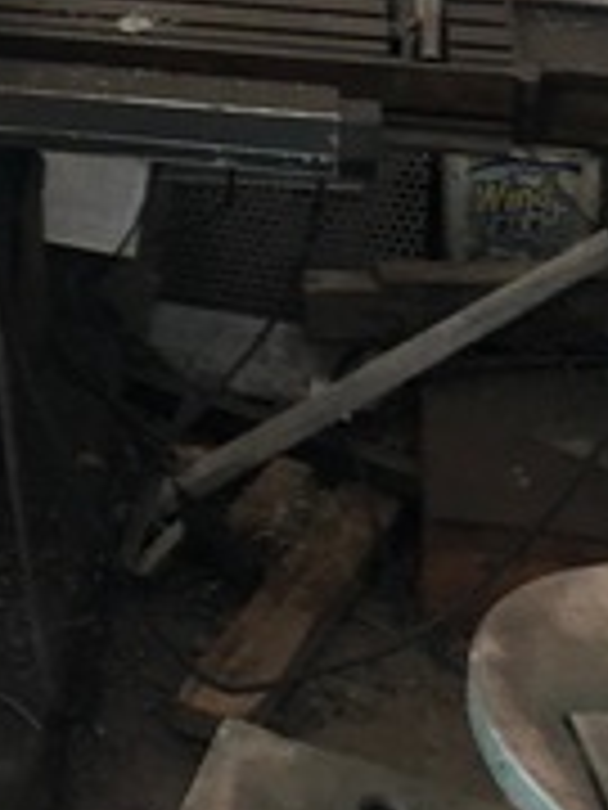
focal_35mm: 90
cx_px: -173
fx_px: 2108
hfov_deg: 15.6
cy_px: -198
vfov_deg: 20.2
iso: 100
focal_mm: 4
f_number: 1.8
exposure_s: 1/5
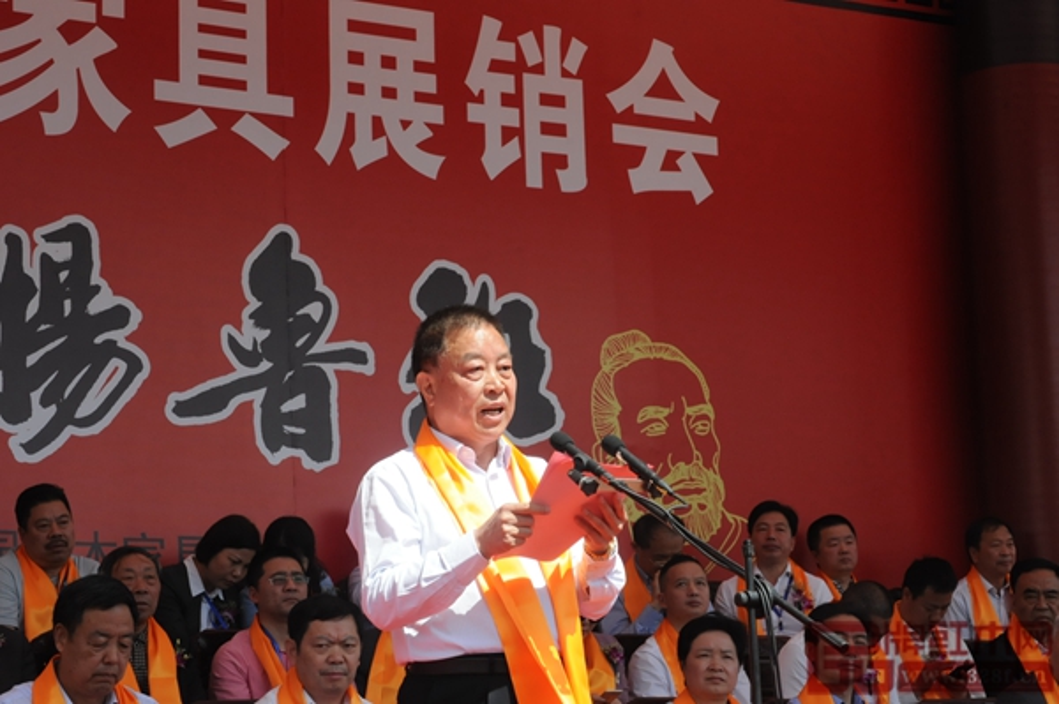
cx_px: 530
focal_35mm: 105
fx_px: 3086
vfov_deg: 13.0
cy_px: 352
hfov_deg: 19.5
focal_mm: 70
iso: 800
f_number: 16
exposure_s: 1/250
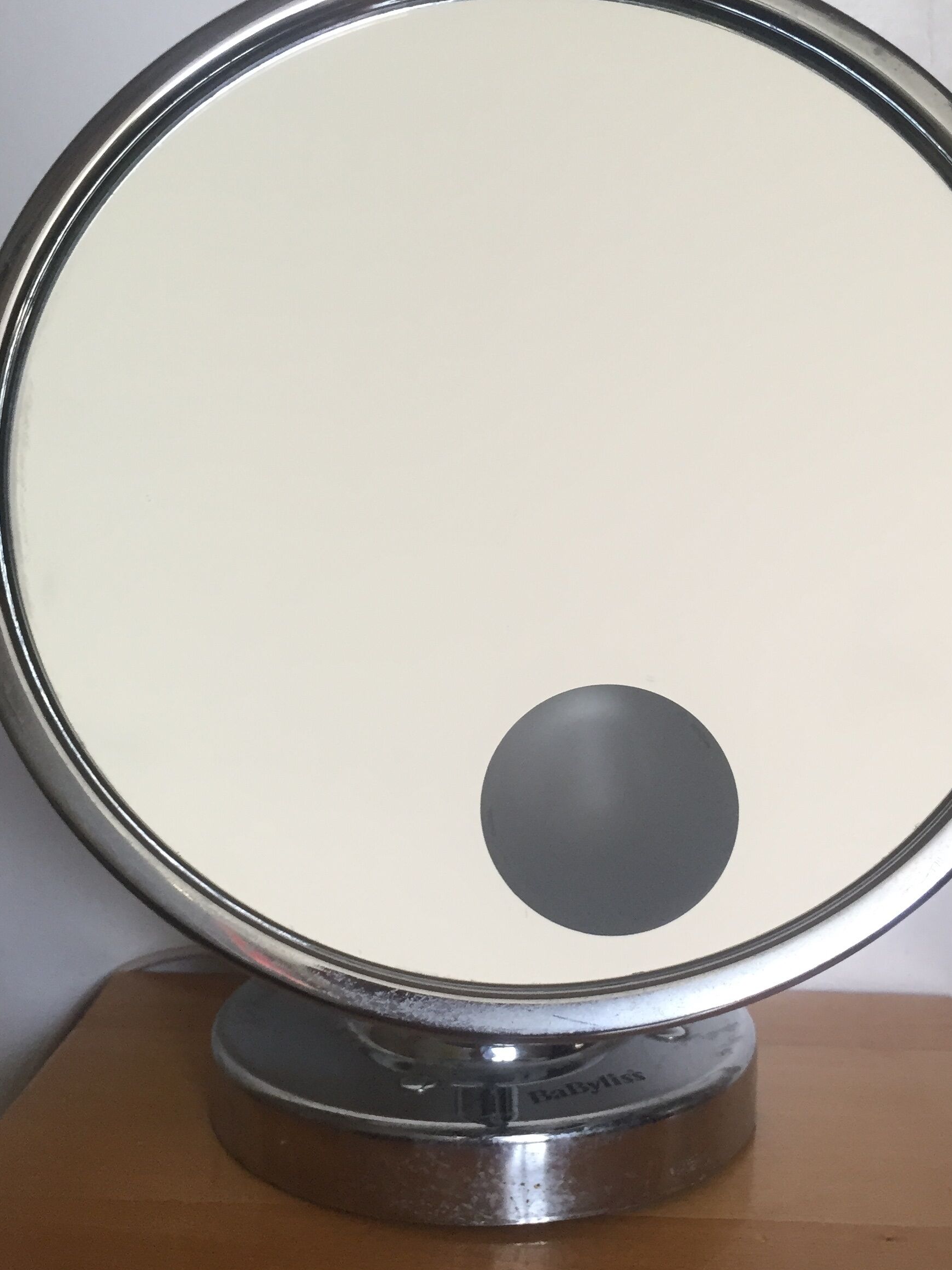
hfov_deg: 35.1
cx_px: 522
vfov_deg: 45.8
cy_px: 651
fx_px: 1503
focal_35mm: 41
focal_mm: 4.15
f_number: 2.2
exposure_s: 1/30
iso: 80
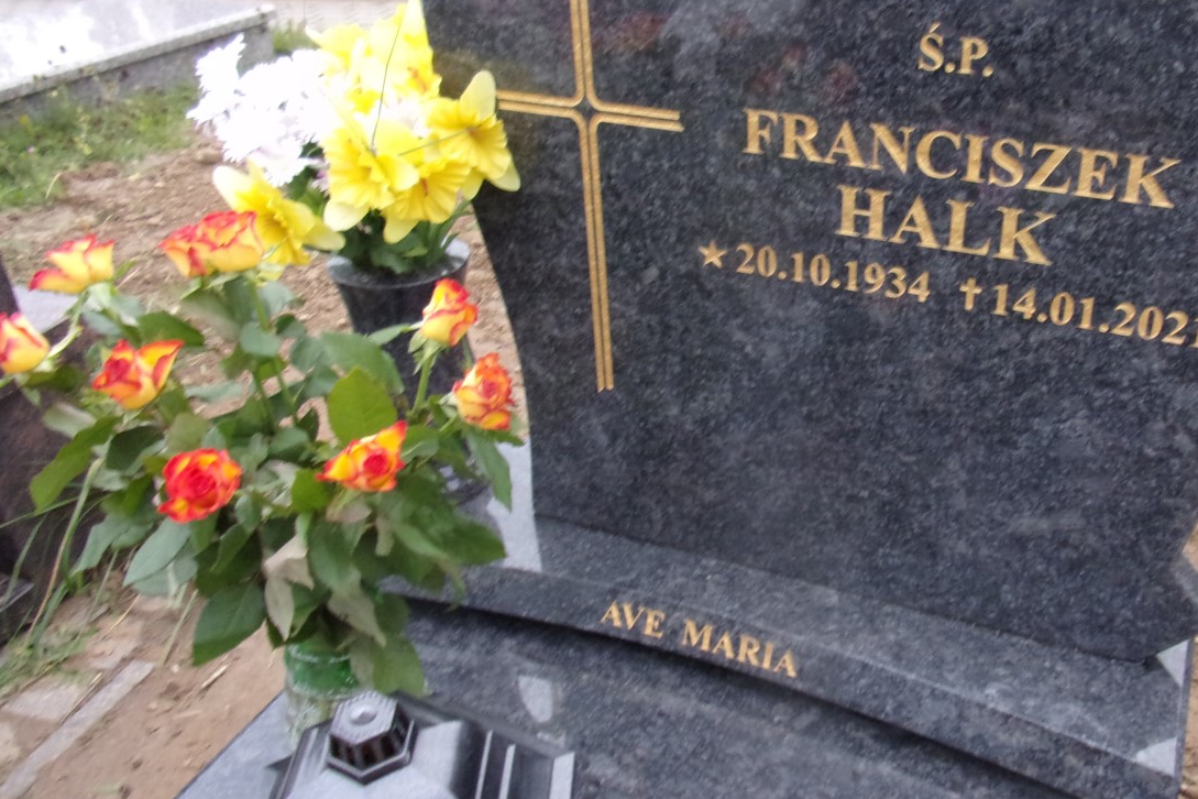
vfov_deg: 40.0
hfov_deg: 56.1
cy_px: 373
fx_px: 1098
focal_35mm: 33
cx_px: 789
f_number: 3.3
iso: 166
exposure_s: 1/34
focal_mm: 4.3
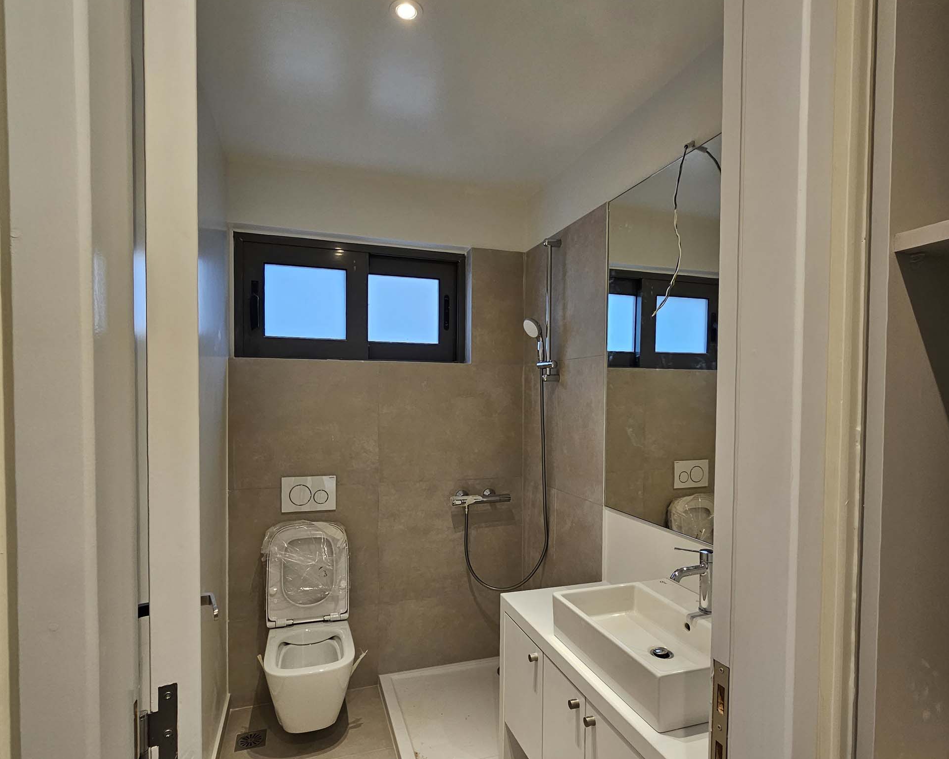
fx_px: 477
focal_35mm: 17
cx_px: 476
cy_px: 415
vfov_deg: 76.8
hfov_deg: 89.6
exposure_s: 1/71
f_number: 2.2
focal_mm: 2.2
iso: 125
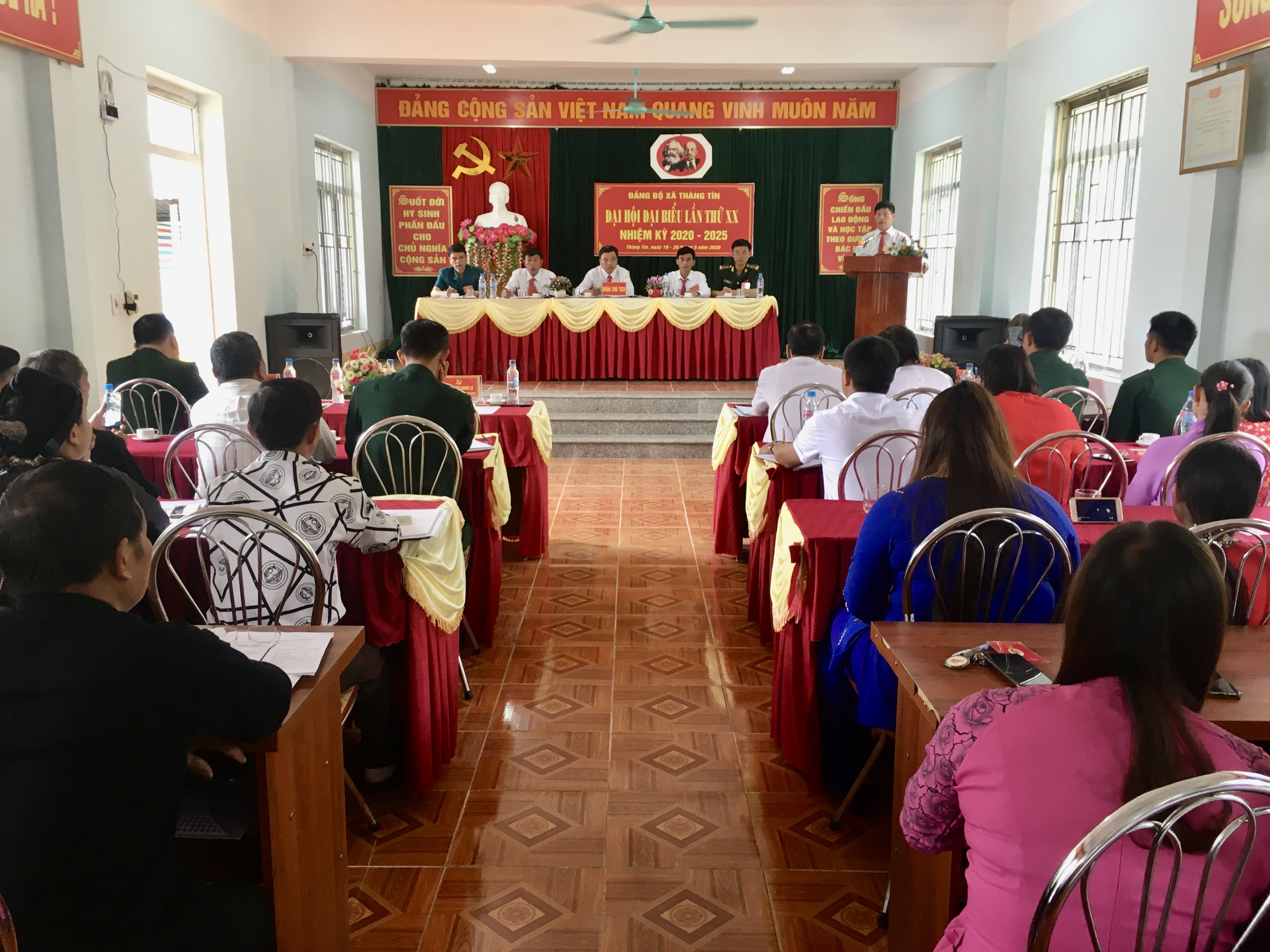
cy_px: 476
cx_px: 635
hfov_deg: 61.7
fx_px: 1064
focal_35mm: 29
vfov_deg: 48.2
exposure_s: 1/33
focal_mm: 4.15
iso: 64
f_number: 2.2
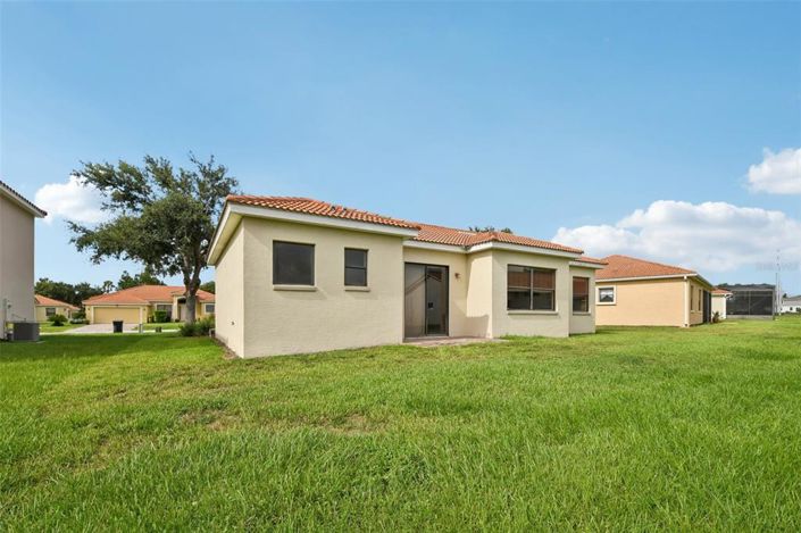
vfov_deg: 77.2
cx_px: 400
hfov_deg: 100.4
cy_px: 266
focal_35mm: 15
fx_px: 334
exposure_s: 1/800
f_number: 8
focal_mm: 15
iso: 400
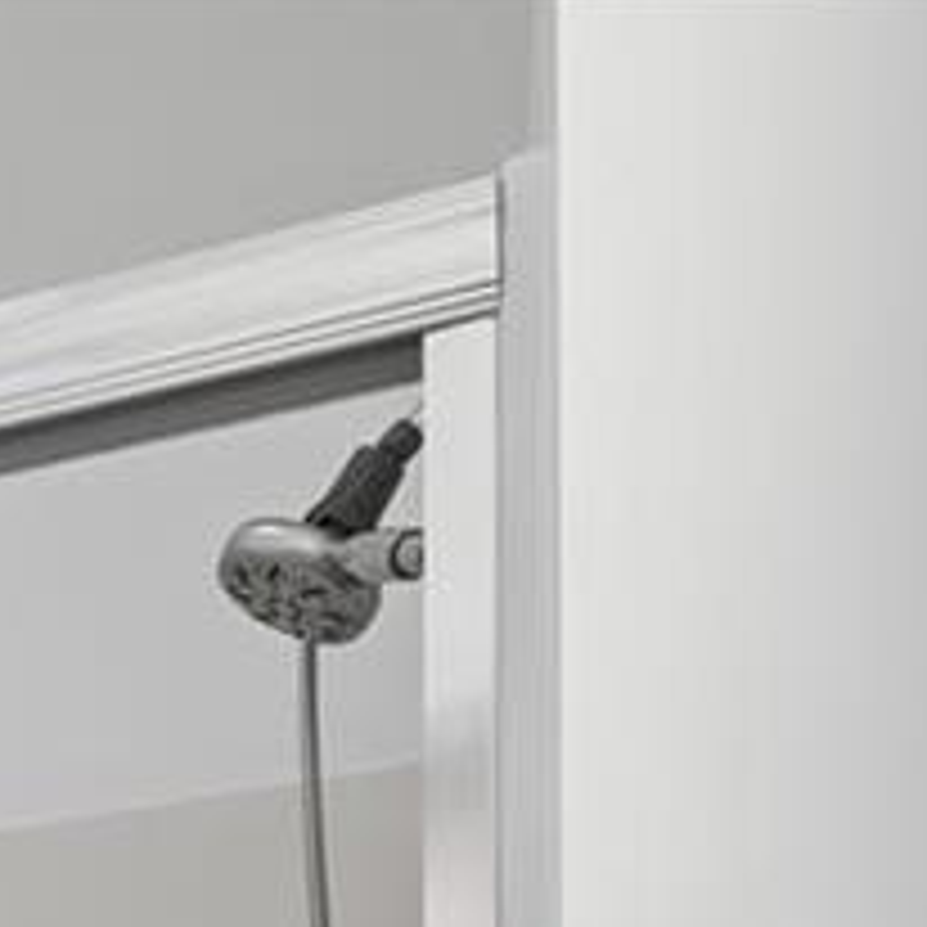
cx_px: -374
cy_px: 1516
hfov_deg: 24.2
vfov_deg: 22.1
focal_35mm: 59
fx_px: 1788
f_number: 9
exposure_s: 1/5
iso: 250
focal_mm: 14
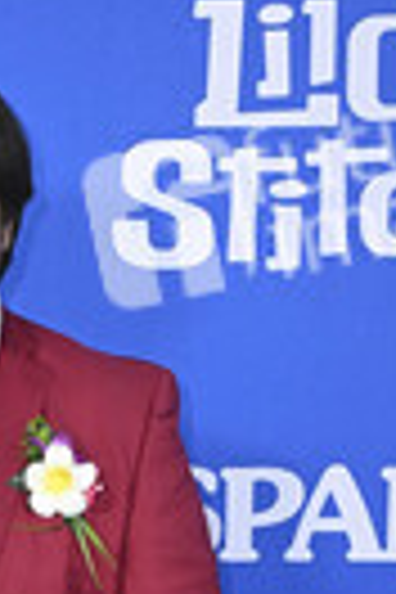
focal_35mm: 139
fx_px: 2293
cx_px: -94
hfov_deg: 9.7
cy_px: 878
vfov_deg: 13.9
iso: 1600
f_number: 6.3
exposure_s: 1/200
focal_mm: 46
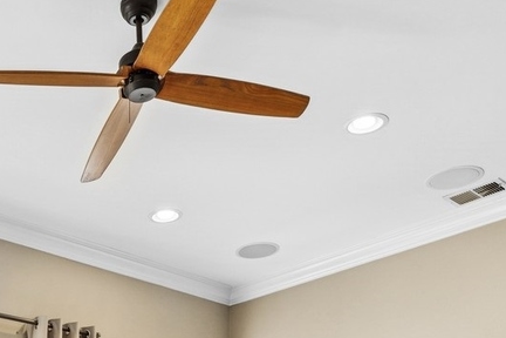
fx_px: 843
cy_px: 604
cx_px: 25
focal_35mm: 60
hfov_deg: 31.4
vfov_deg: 18.1
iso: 320
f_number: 8
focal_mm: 16
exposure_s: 1/50
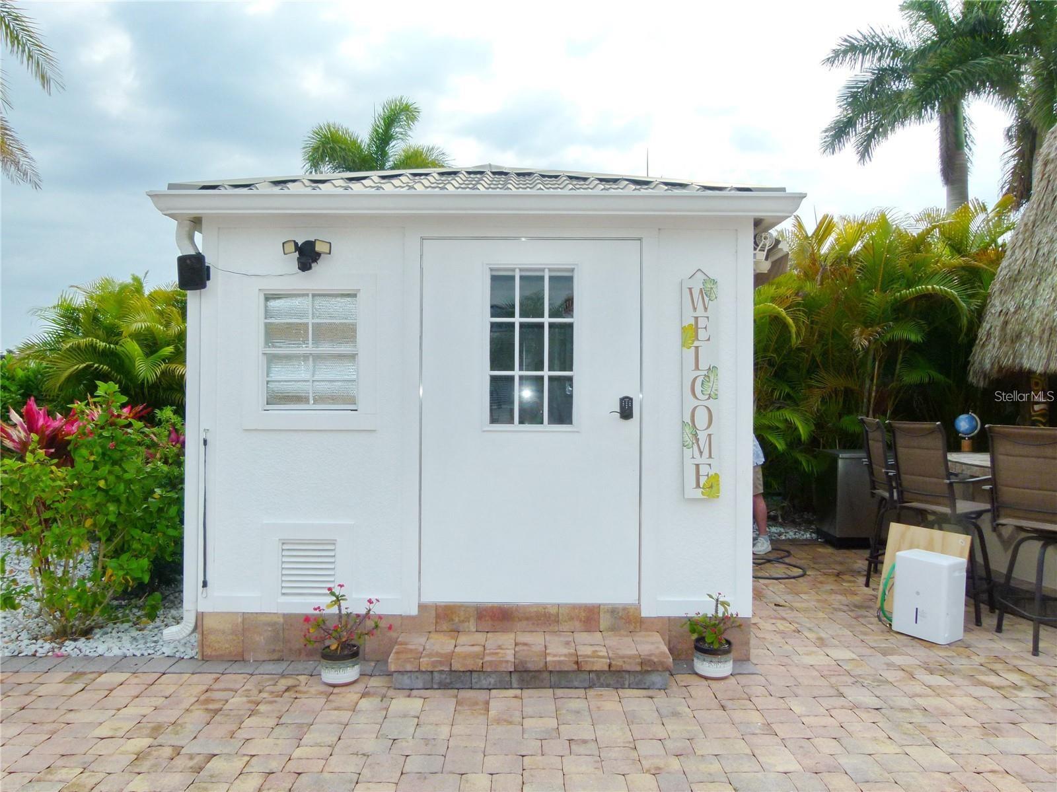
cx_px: 528
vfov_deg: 54.9
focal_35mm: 25
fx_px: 763
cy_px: 396
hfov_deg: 69.4
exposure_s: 1/640
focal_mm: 4.5
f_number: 4
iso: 100
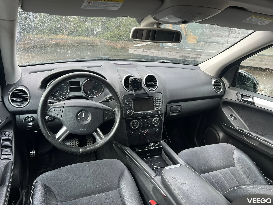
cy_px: 102
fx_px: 205
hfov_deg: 67.3
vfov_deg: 53.1
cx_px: 136
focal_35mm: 26
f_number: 1.5
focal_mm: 5.7
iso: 125
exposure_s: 1/121
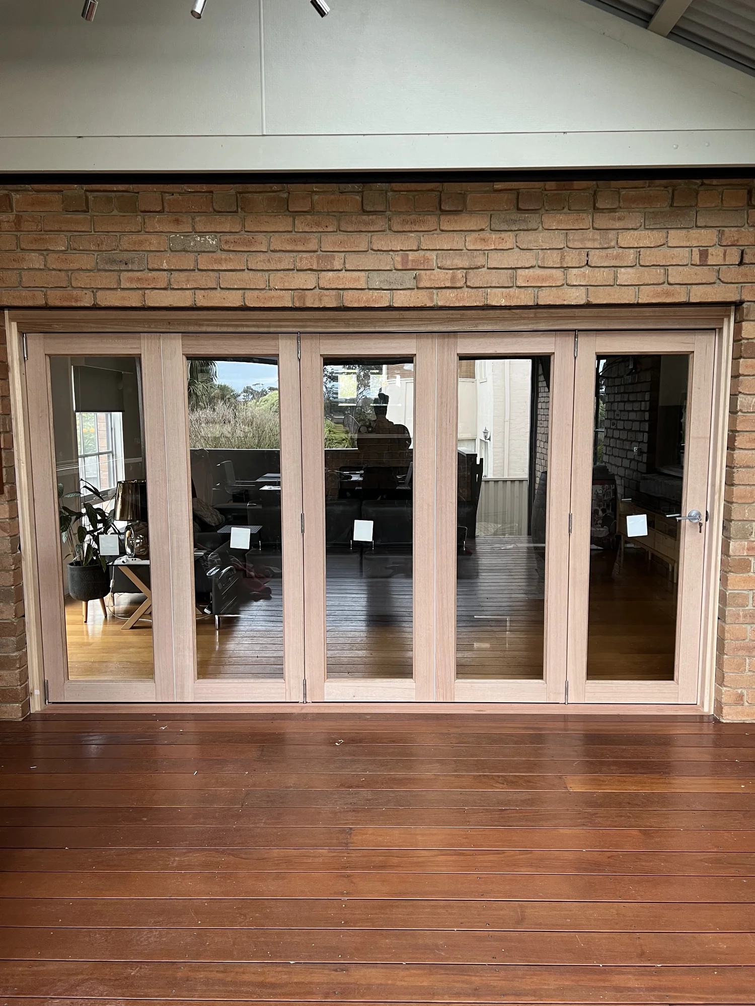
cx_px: 378
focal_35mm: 26
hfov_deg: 53.1
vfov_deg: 67.3
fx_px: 756
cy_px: 503
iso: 100
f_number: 1.5
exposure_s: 1/50
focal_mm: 5.7
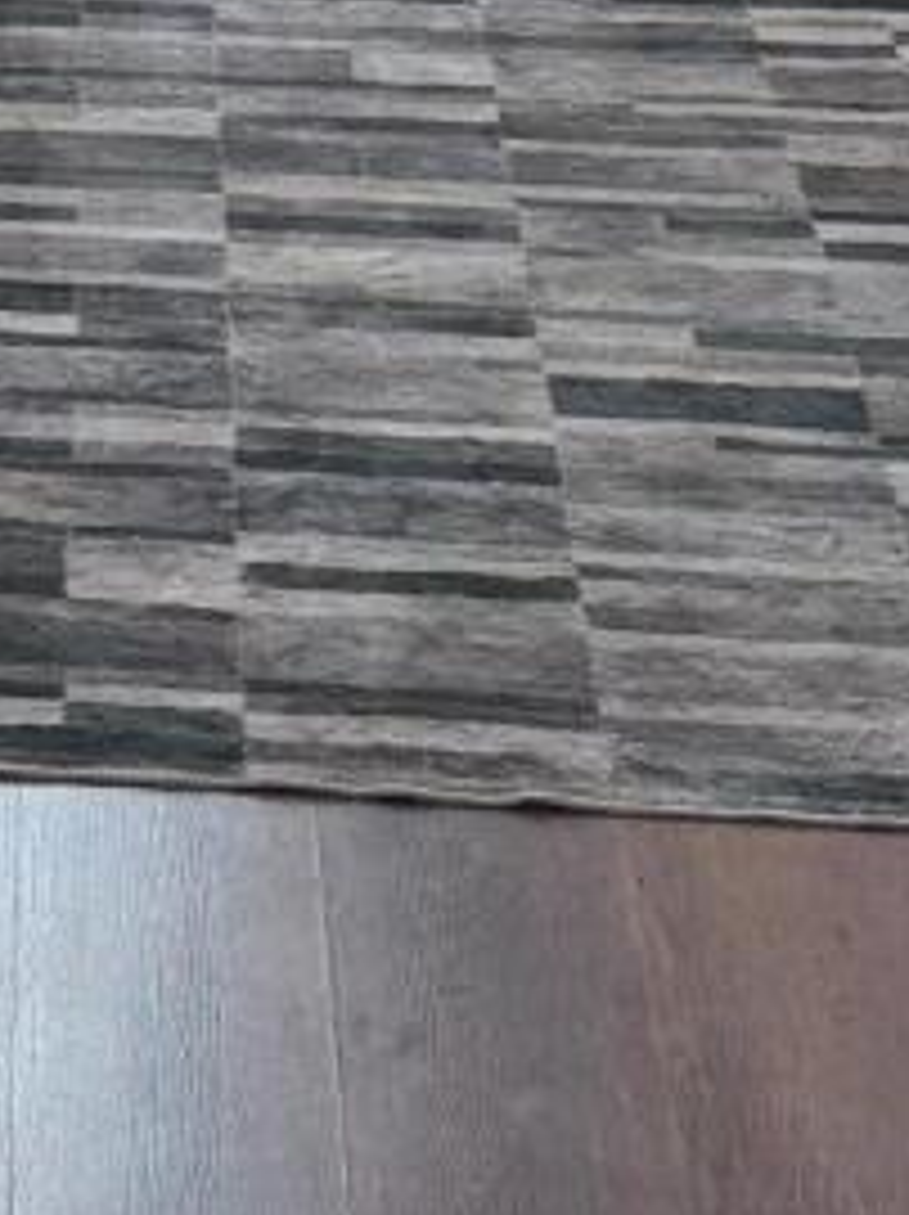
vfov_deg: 10.2
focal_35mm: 178
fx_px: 6242
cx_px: -1094
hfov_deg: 7.9
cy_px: -1246
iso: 125
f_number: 1.78
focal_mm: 6.76
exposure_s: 1/230
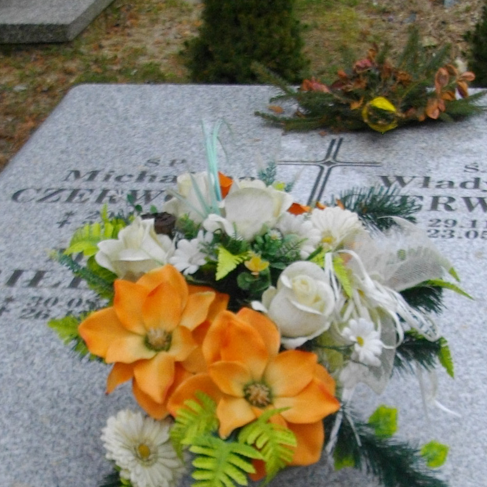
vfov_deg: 16.9
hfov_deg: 17.1
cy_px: 383
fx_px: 1624
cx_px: 279
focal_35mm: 102
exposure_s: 1/125
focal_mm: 5.7
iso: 136
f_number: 2.9
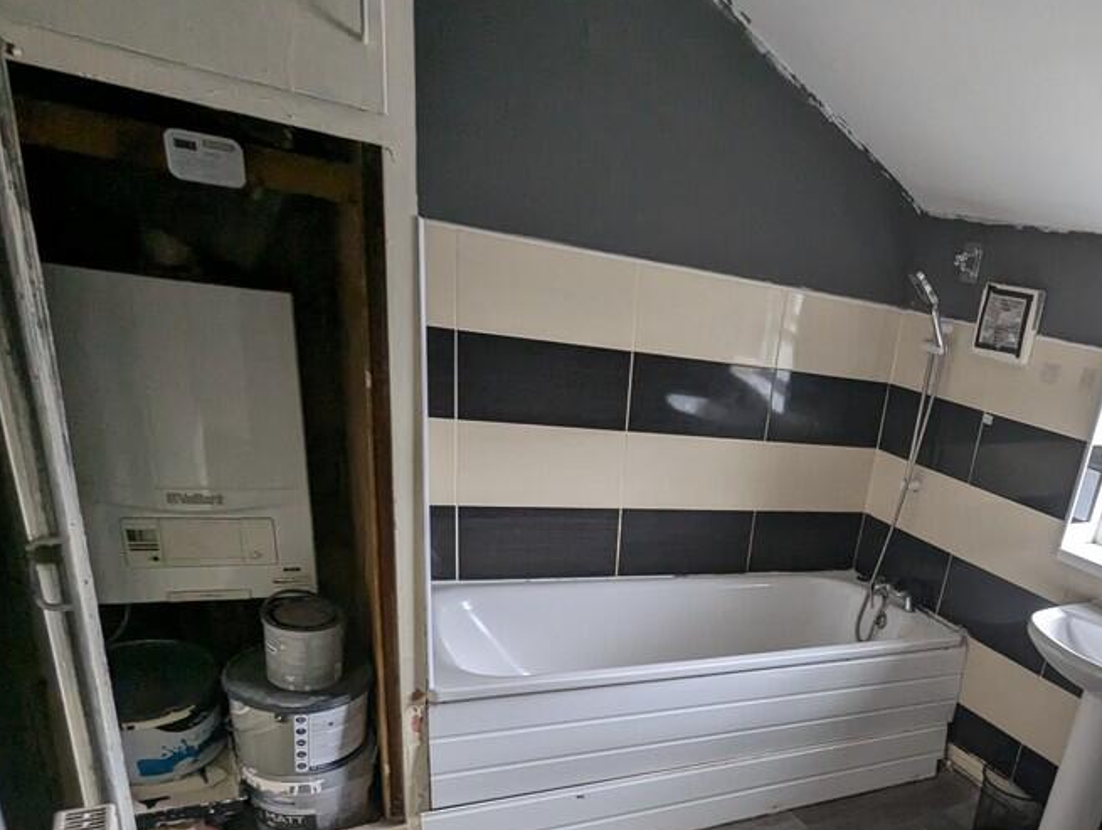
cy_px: 641
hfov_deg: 64.5
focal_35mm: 25
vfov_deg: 52.1
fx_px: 797
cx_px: 846
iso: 242
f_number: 2.2
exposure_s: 1/40
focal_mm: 2.35
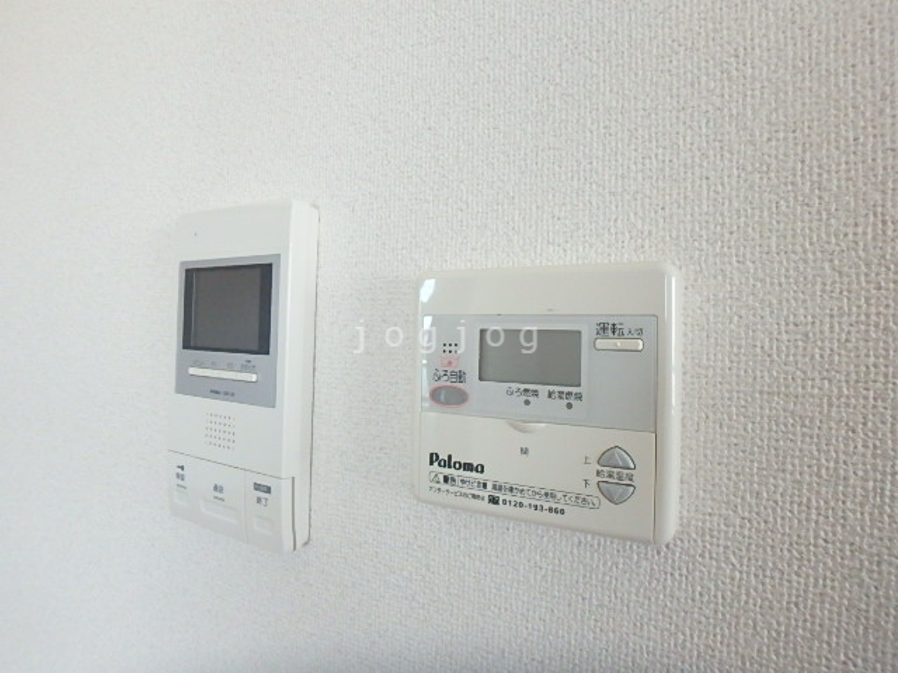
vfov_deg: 63.4
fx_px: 545
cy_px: 336
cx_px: 449
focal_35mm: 21
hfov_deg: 79.0
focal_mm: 3.7
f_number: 3.5
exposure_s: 1/200
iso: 800
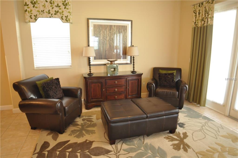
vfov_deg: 59.3
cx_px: 119
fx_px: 139
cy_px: 79
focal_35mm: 21
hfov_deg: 81.3
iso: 800
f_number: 2.8
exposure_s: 1/30
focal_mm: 14
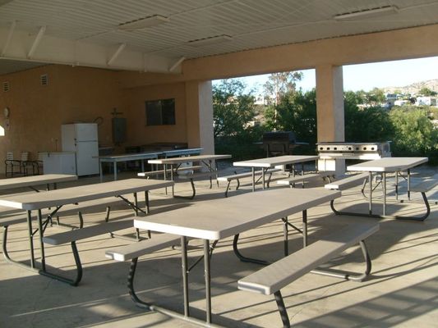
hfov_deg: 52.6
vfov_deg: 40.7
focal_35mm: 35
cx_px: 219
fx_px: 443
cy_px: 164
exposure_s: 1/60
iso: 80
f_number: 7.1
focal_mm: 5.8
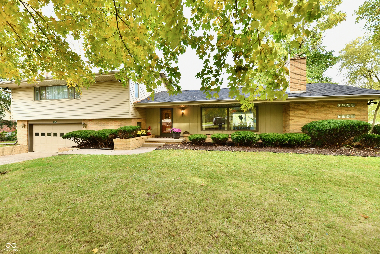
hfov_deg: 104.3
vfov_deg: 81.2
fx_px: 148
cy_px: 127
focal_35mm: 14
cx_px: 190
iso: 640
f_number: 5.6
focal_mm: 14
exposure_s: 1/125
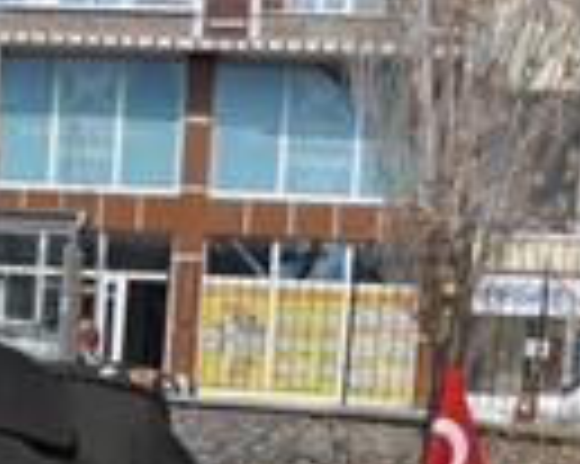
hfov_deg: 11.8
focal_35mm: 156
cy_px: 676
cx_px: -279
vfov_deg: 9.6
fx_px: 2676
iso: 200
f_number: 13
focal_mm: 22
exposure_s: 1/160
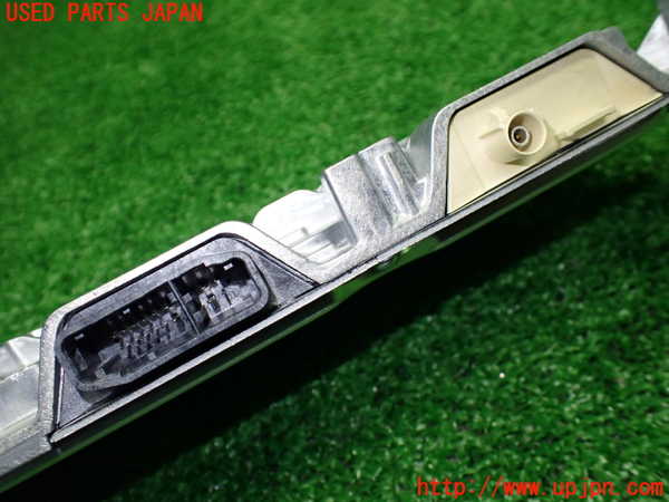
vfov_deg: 46.8
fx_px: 580
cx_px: 334
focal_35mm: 30
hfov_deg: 60.0
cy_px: 251
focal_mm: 5.4
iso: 320
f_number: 2.3
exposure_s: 1/125
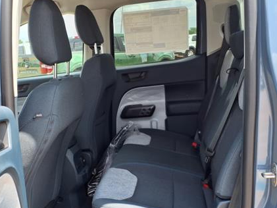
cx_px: 128
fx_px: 328
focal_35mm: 41
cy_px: 153
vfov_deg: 34.5
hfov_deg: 45.7
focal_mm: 3.58
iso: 40
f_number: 1.9
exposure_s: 1/435
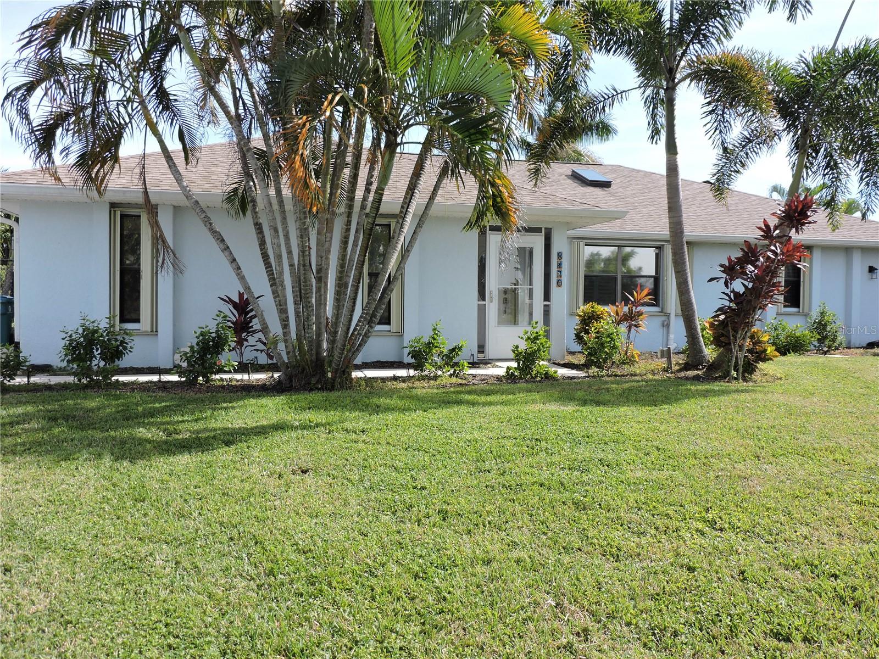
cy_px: 330
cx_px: 440
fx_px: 762
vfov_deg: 46.8
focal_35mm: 30
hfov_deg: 60.0
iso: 100
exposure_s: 1/640
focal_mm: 5.4
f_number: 3.1
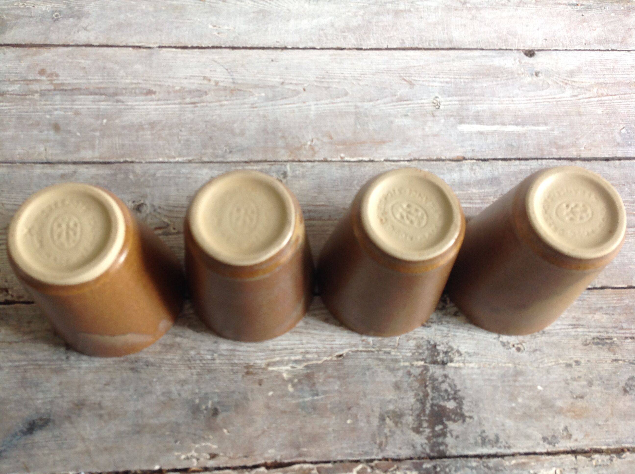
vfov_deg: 40.6
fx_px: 641
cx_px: 318
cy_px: 237
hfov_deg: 52.7
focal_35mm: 35
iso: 64
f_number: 2.4
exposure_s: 1/15
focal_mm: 4.28
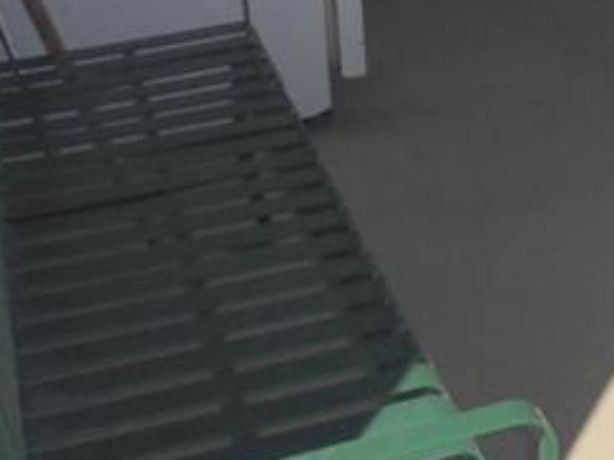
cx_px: 788
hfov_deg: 17.0
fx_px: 1933
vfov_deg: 12.7
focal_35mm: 109
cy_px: -297
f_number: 3.5
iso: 100
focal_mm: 4.6
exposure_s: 1/800
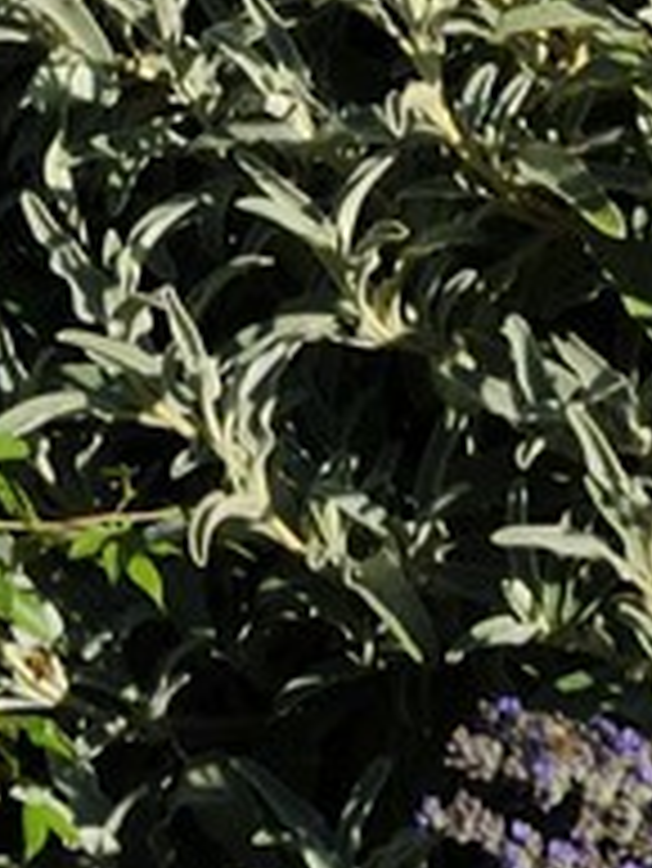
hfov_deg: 4.0
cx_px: -1264
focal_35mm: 358
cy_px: -2348
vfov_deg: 5.0
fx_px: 8981
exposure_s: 1/160
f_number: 10
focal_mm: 45
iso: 200
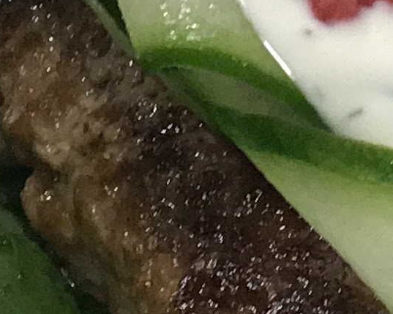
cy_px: 554
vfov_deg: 3.7
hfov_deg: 4.6
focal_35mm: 418
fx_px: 4859
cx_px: 447
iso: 80
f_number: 2.8
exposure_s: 1/50
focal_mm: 6.6
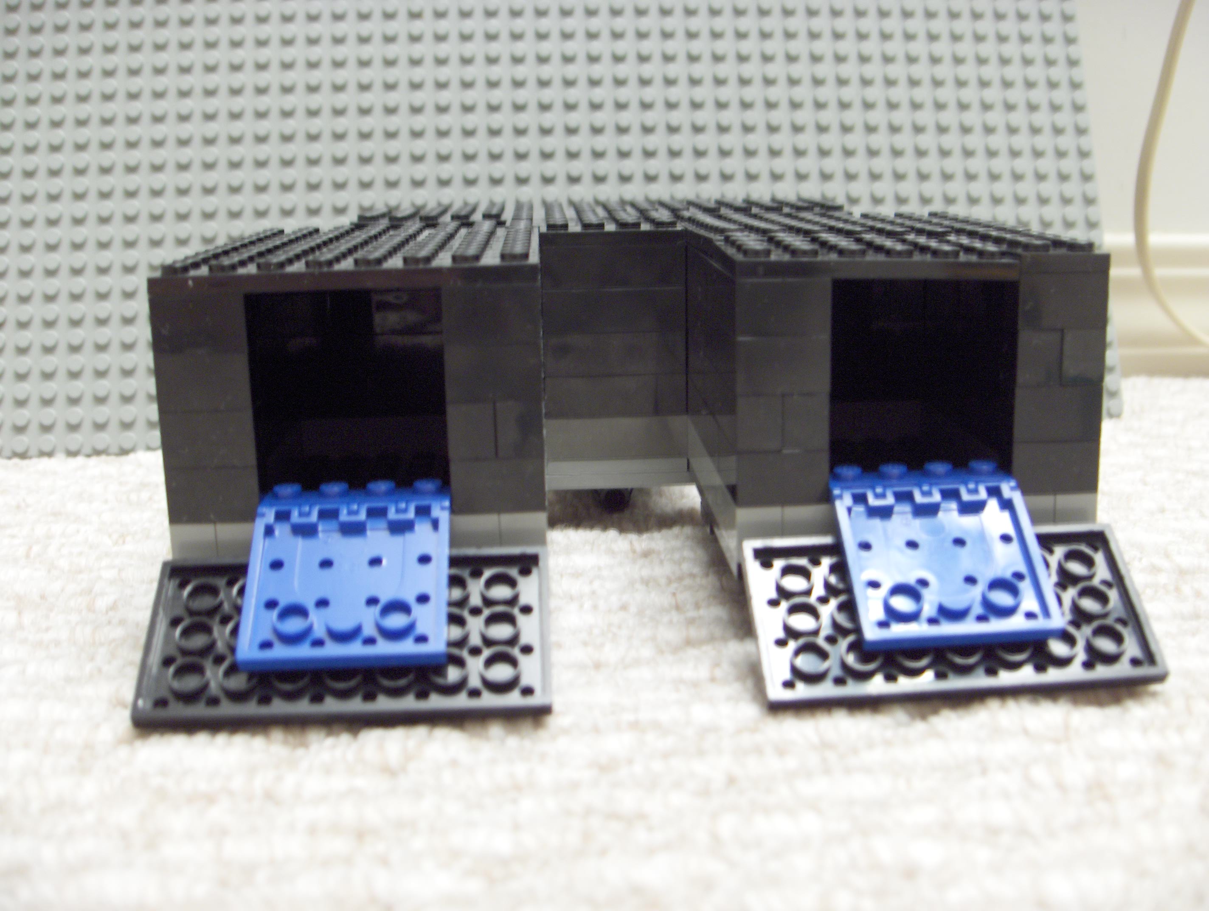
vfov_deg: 36.9
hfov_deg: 47.8
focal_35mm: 39
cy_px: 456
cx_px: 604
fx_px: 1364
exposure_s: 1/1.42
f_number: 2.8
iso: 100
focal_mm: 8
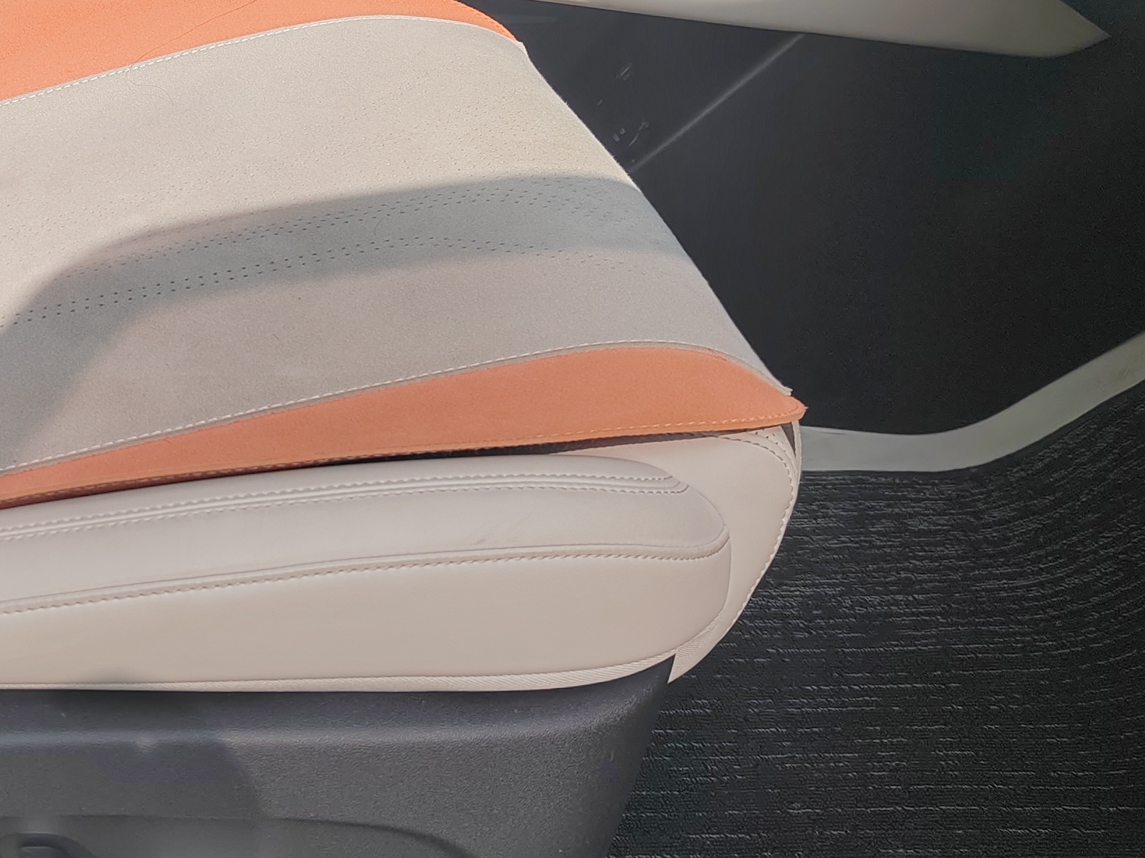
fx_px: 1984
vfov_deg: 23.8
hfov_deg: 30.4
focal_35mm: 60
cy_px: 108
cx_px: 61
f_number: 1.8
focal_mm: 6.14
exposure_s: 1/530
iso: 100
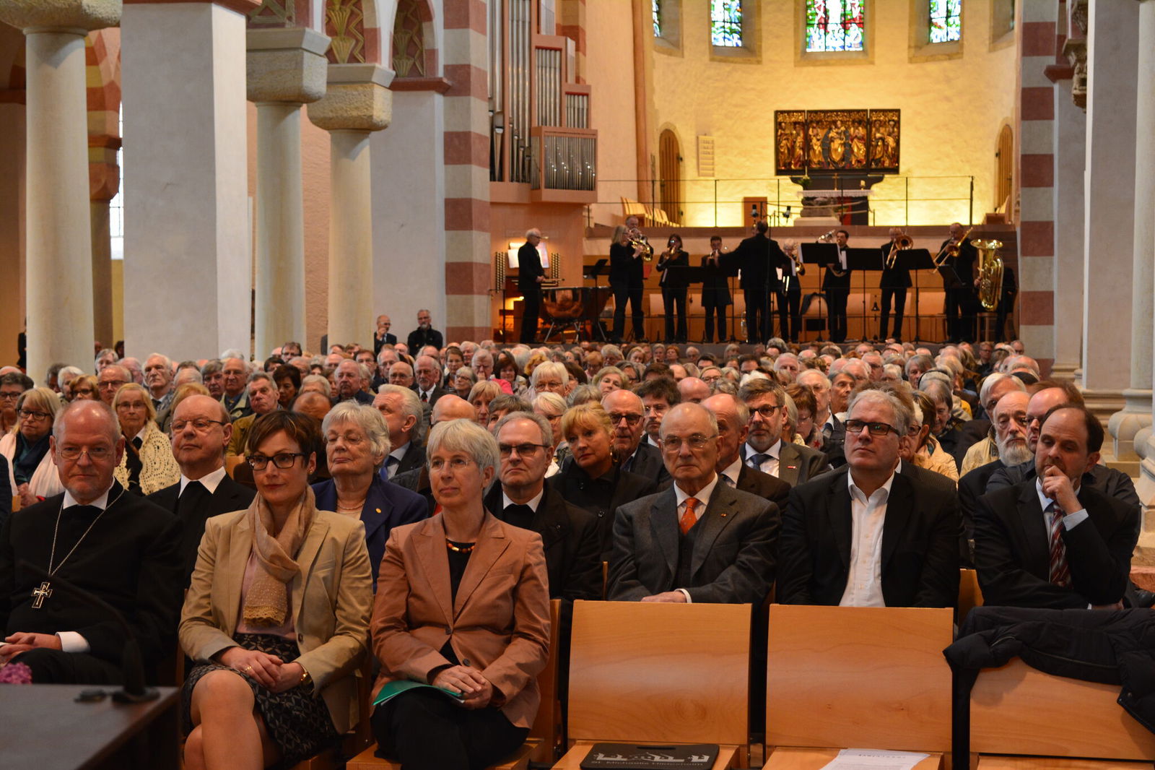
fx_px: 2213
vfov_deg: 19.7
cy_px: 385
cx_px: 578
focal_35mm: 69
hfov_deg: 29.2
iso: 800
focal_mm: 46
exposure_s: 1/13
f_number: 6.3
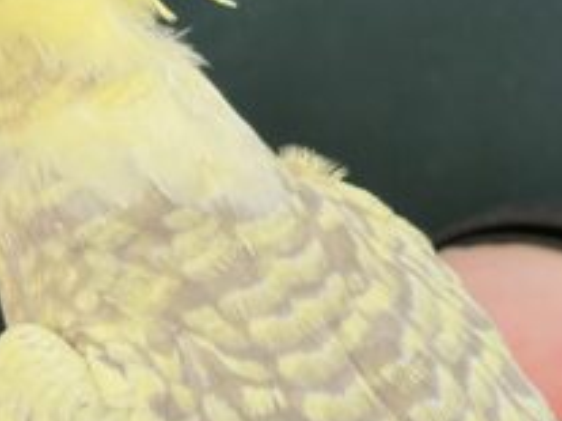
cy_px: 277
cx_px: 345
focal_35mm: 161
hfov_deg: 12.3
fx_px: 2612
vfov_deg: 9.2
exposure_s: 1/50
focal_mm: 5.96
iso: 64
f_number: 1.6
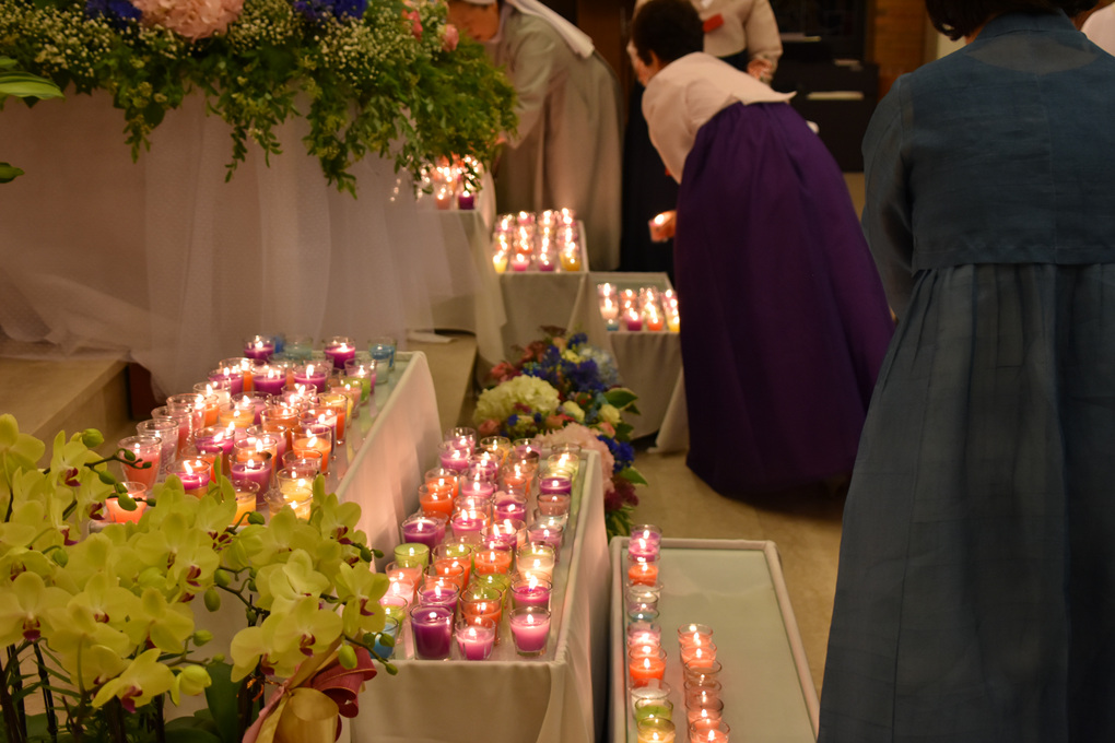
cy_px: 372
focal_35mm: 45
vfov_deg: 29.9
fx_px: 1394
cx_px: 558
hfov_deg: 43.6
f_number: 4
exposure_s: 1/60
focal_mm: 30
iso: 800
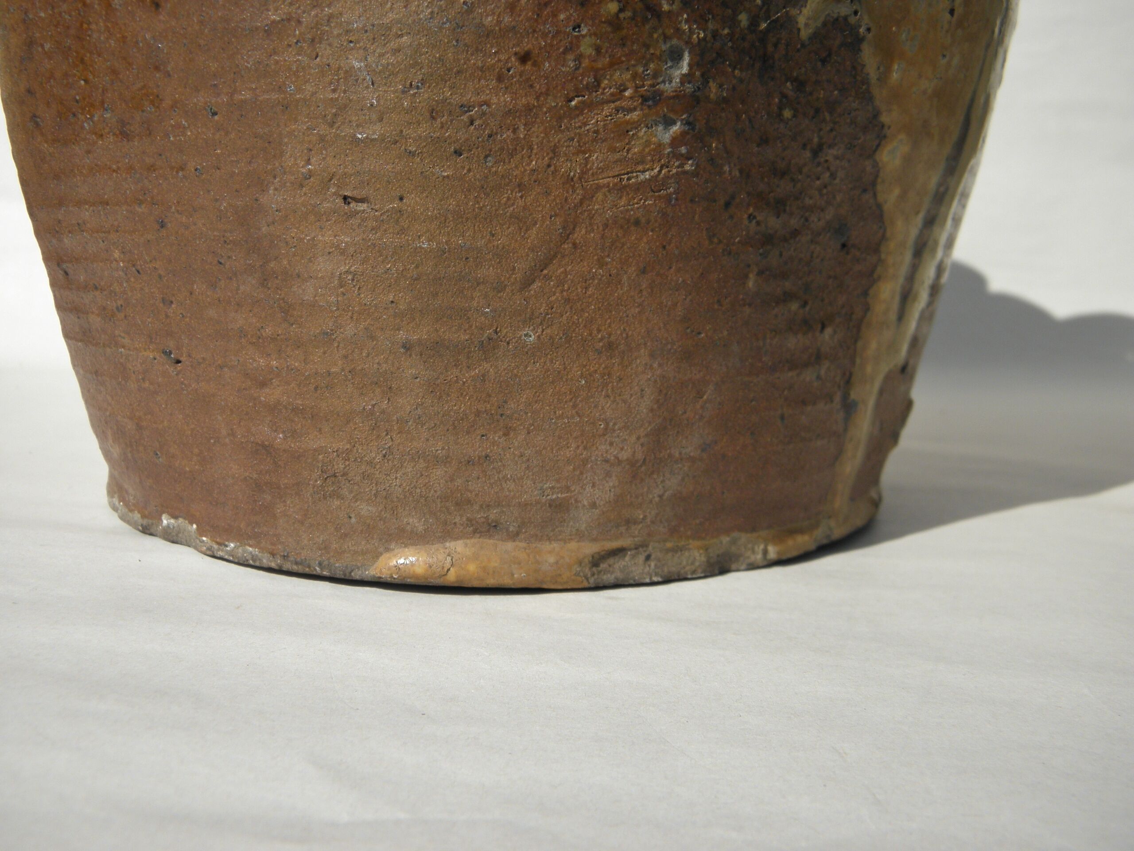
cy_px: 426
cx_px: 567
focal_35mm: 33
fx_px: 1081
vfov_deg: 42.9
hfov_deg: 55.4
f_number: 7.2
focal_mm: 5.9
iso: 100
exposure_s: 1/400
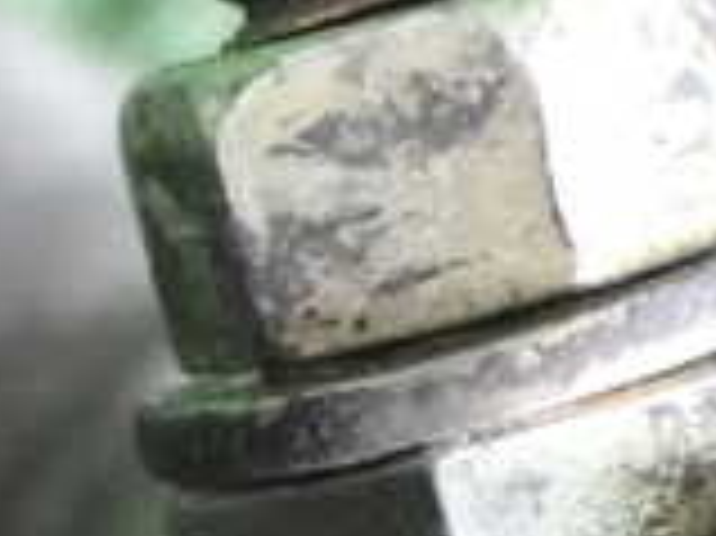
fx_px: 6862
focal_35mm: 332
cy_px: 685
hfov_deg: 6.0
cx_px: 90
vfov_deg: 4.5
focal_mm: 15.66
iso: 6400
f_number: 4.5
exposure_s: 1/80
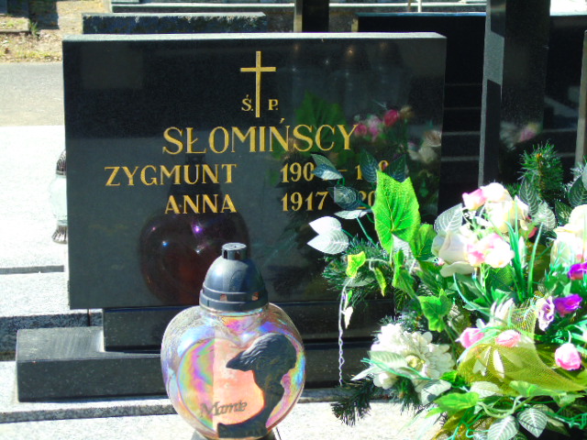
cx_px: 294
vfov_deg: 18.0
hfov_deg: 23.8
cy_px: 220
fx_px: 1391
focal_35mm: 82
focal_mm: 15
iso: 80
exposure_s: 1/160
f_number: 4.1
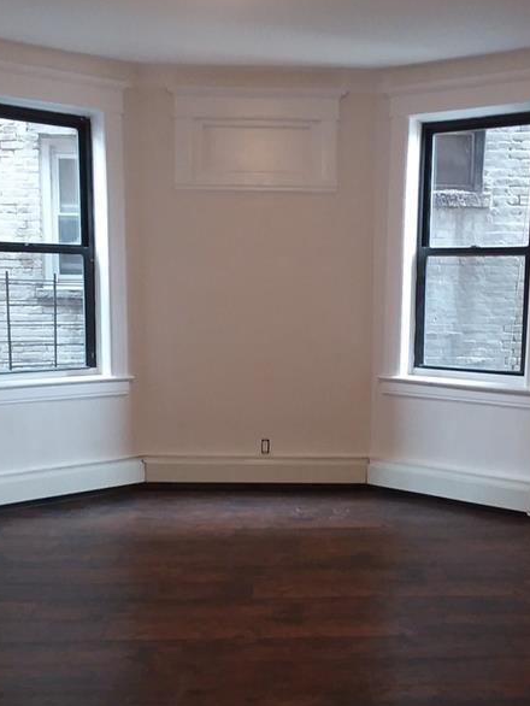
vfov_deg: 49.0
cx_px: 293
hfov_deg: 37.7
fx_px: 775
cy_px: 363
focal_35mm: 38
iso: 125
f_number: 1.9
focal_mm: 2.47
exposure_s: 1/30
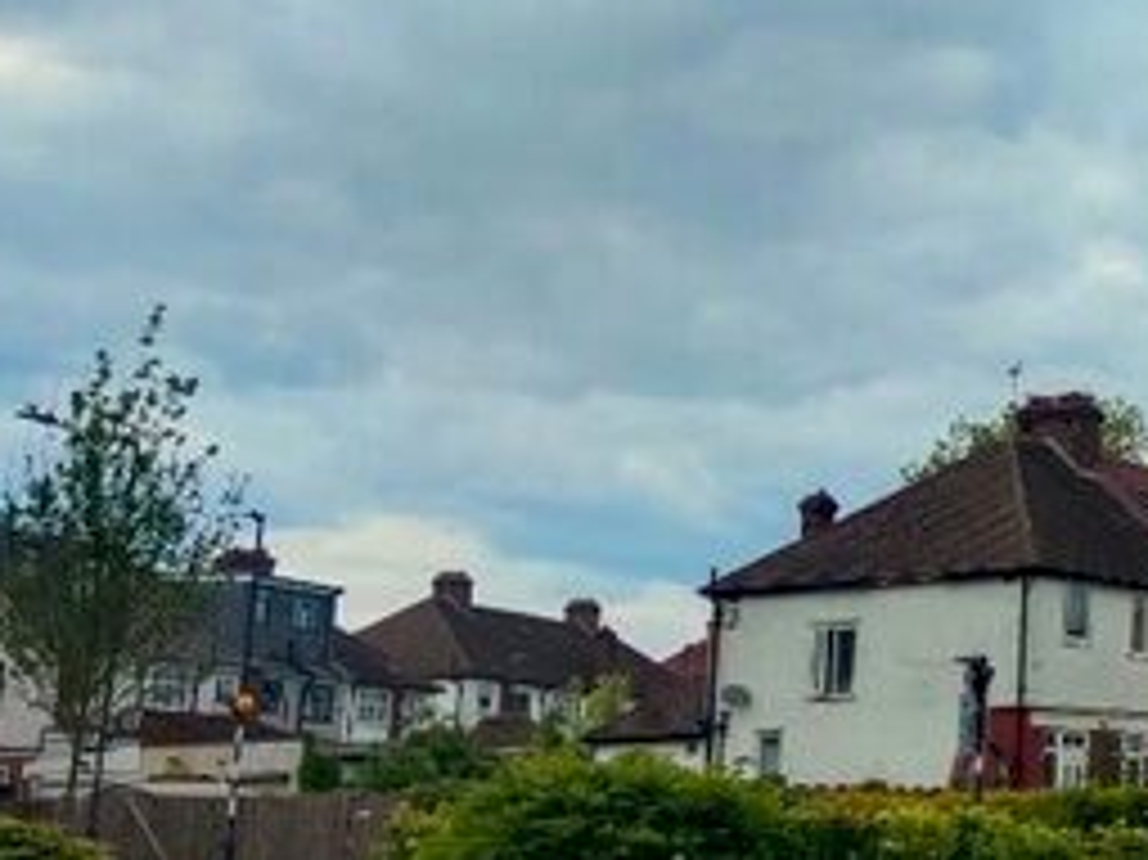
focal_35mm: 99
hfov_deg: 18.5
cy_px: 353
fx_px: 3282
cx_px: 1490
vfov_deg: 14.9
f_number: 1.79
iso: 50
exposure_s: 1/8575
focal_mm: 4.74
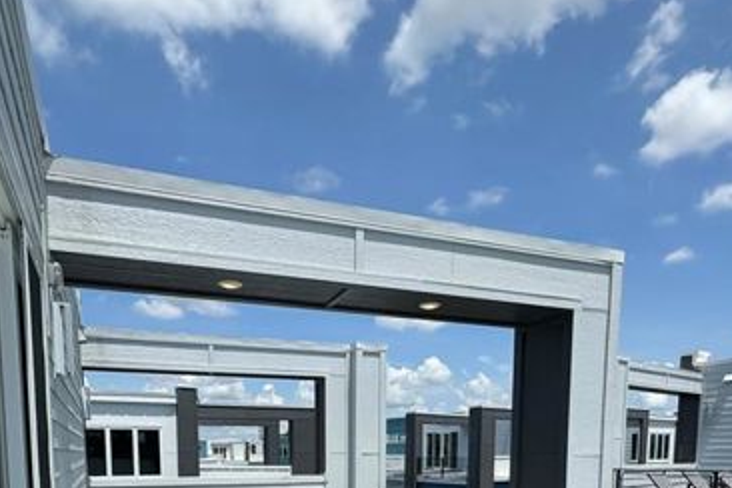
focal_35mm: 28
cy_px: 516
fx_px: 569
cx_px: 339
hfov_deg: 65.4
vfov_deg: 39.4
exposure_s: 1/2985
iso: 50
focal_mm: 2.22
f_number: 2.2
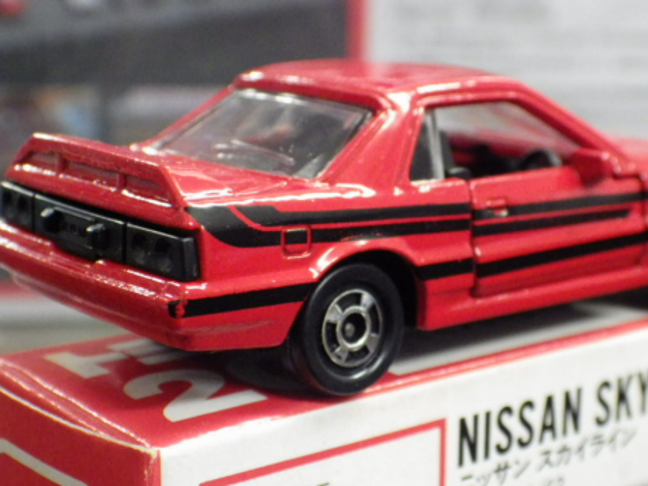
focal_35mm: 82
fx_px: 1535
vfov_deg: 18.0
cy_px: 241
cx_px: 386
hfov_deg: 23.8
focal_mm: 10.7
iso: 800
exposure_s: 1/25
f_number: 4
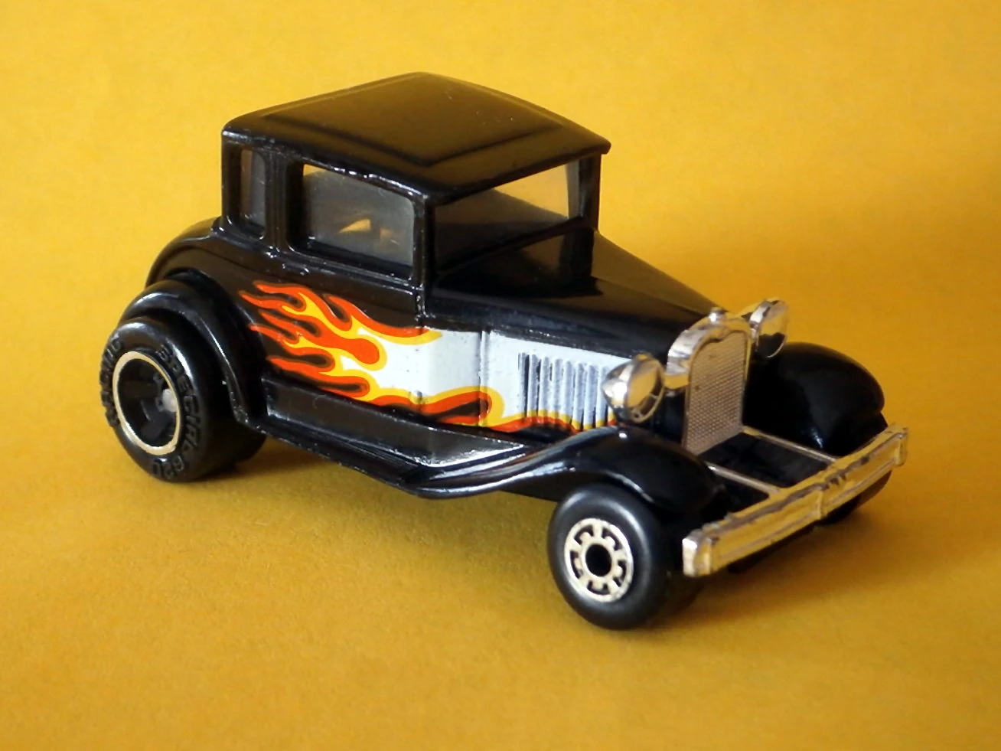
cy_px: 376
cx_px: 500
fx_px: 1359
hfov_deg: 40.4
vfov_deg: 30.9
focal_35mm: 47
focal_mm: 8.3
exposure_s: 1/40
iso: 200
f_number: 3.4
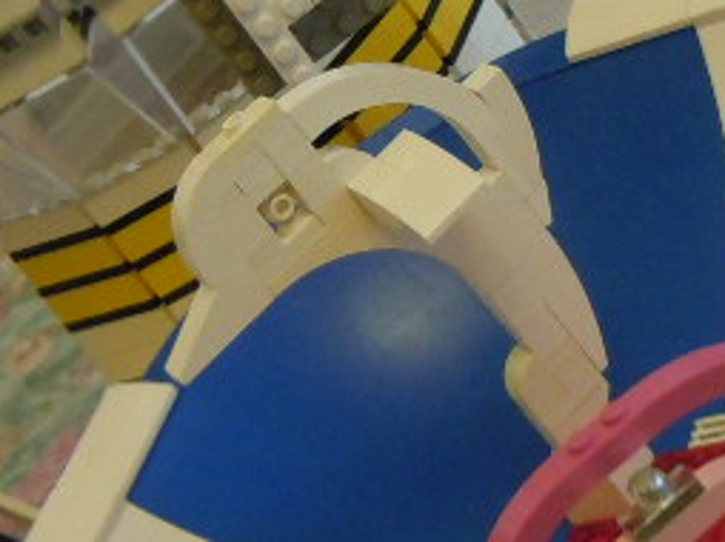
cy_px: 223
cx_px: 482
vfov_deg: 12.2
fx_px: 2532
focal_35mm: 121
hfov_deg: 16.3
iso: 400
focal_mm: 5.4
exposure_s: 1/25
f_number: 3.5
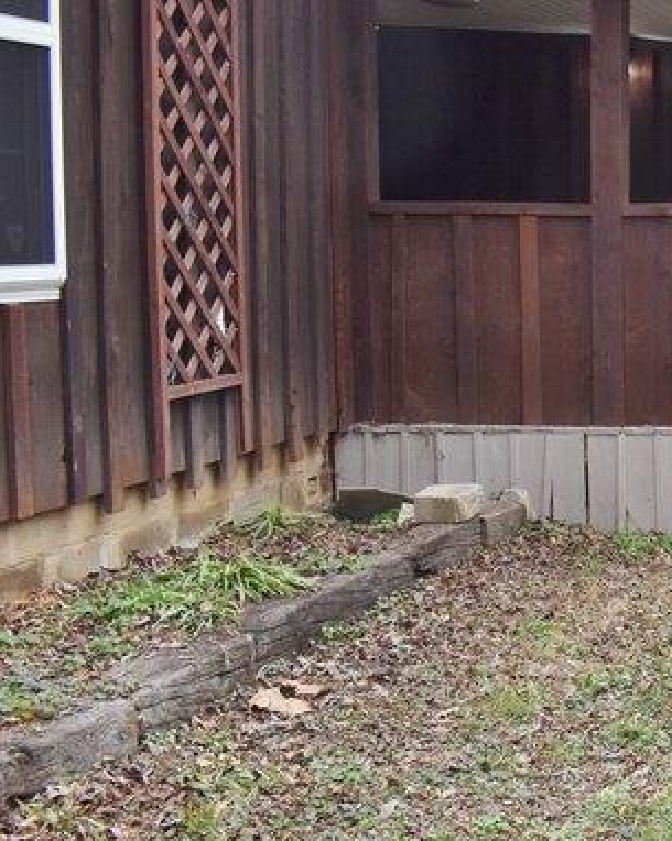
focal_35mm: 68
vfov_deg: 27.9
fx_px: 1693
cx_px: 1088
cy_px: 347
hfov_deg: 18.9
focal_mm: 18
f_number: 5.6
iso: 400
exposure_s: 1/125
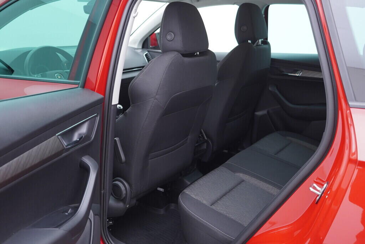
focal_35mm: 36
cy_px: 122
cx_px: 182
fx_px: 365
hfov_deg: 53.1
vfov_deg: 36.9
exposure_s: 1/40
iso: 250
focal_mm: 24
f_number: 2.8
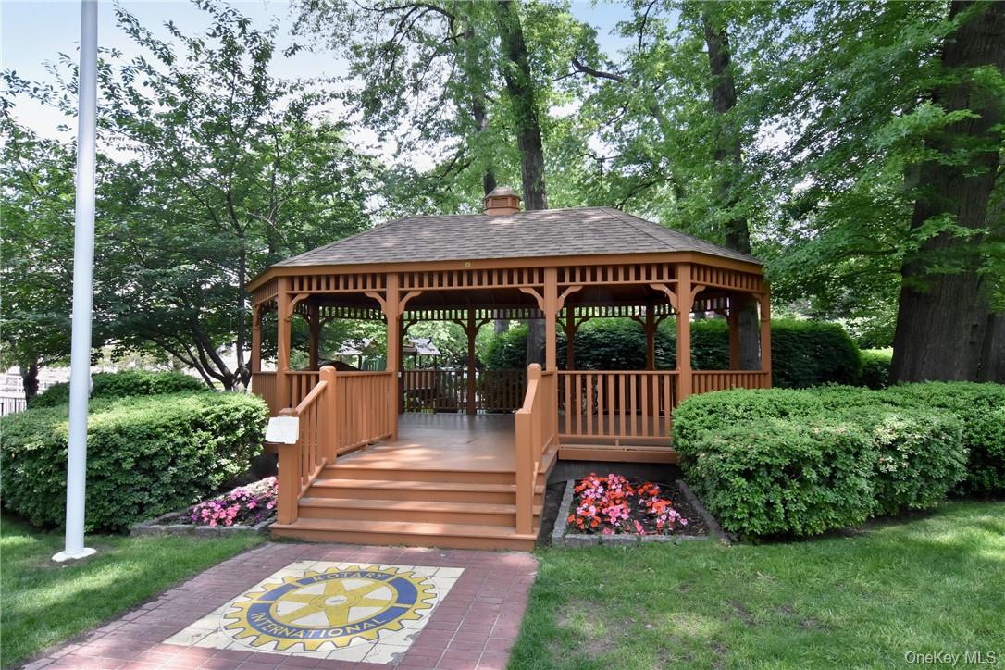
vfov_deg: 67.4
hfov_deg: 90.0
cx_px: 502
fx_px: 502
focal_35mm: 18
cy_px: 335
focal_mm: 12
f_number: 14
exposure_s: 1/250
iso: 800
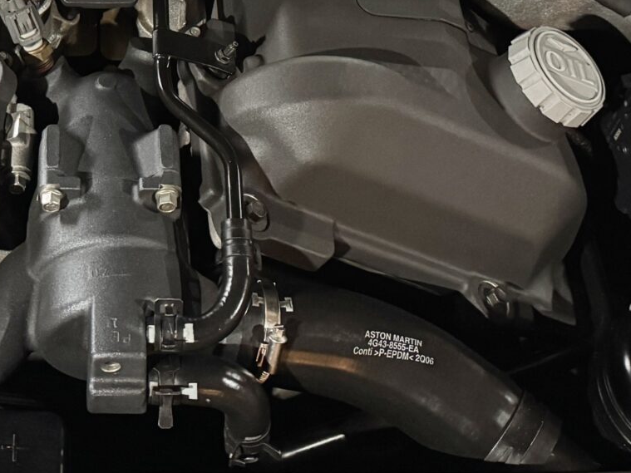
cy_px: -215
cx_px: 99
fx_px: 1476
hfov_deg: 23.7
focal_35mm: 81
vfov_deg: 16.7
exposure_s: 1/33
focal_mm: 6.76
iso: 640
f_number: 1.78
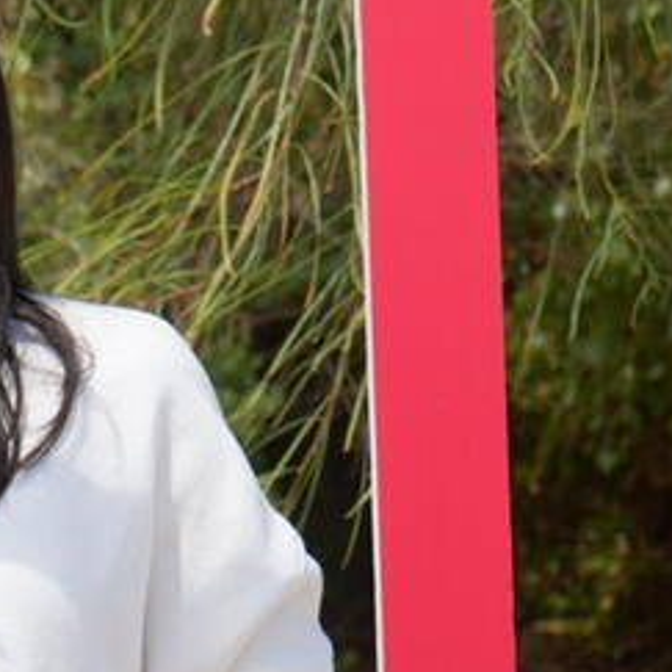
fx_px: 4437
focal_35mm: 202
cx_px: -492
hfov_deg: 8.4
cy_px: 373
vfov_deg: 8.7
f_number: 6.3
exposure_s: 1/160
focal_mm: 48
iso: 100
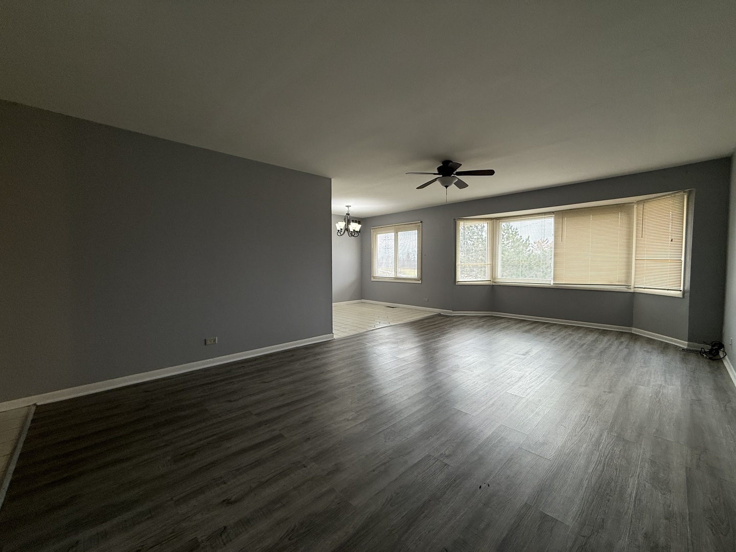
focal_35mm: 14
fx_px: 298
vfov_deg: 85.7
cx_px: 368
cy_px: 276
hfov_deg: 102.1
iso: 160
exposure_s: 1/120
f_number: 2.2
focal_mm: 2.22
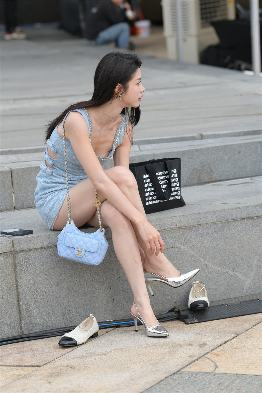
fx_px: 1528
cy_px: 196
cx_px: 131
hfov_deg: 9.8
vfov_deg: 14.7
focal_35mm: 140
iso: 400
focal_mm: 140
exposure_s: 1/640
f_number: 5
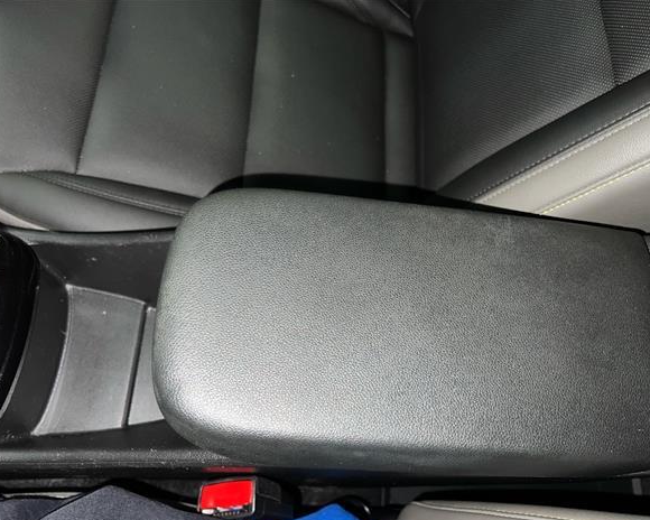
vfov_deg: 51.5
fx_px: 539
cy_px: 268
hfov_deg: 62.2
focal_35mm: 28
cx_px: 345
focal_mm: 5.7
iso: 32
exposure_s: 1/5
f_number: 1.5
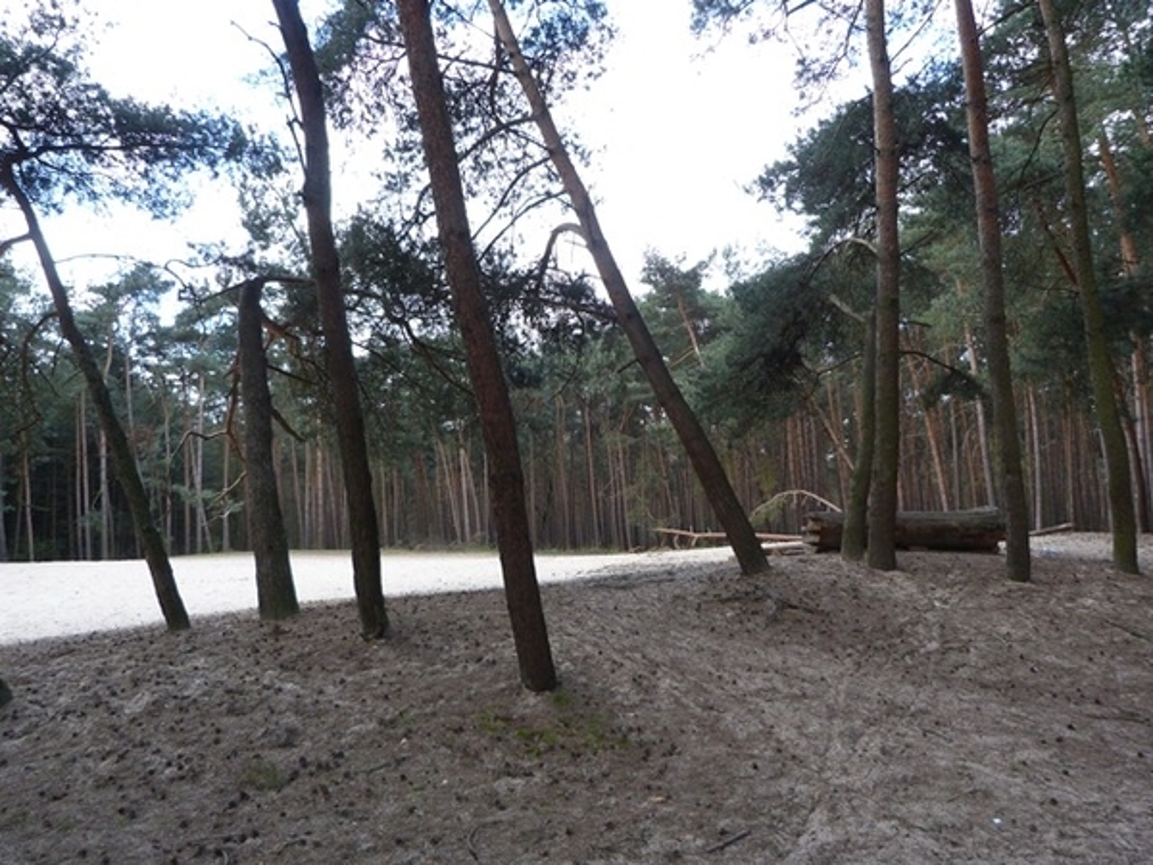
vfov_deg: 54.9
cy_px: 432
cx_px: 576
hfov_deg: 69.4
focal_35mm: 25
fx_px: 833
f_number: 2.8
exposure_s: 1/100
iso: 80
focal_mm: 4.5
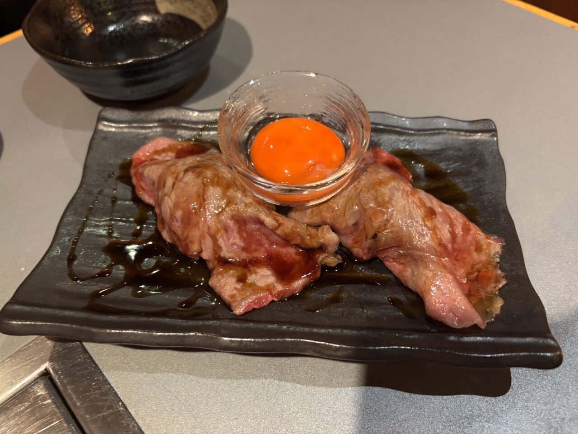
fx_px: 434
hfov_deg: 67.3
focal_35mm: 26
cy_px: 217
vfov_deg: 53.1
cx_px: 289
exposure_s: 1/25
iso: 500
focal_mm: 5.96
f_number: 1.6
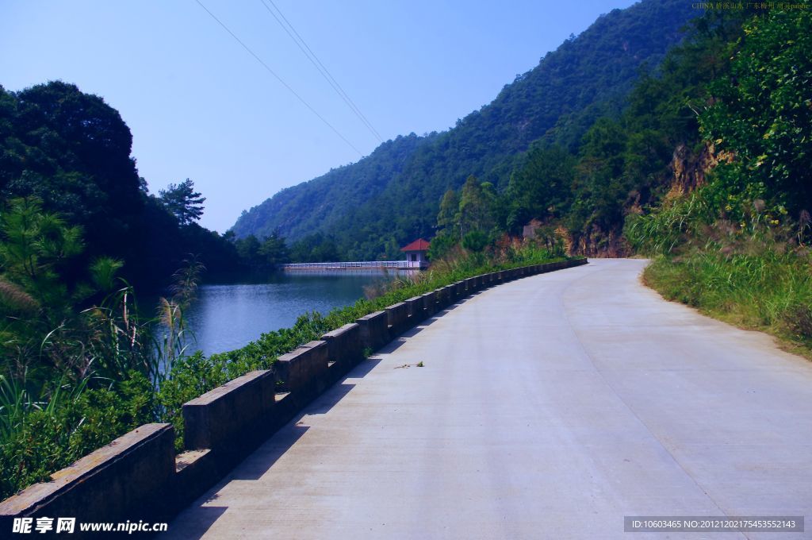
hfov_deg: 67.4
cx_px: 406
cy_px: 270
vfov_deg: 47.8
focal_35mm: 27
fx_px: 608
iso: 200
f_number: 9
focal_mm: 18
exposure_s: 1/400
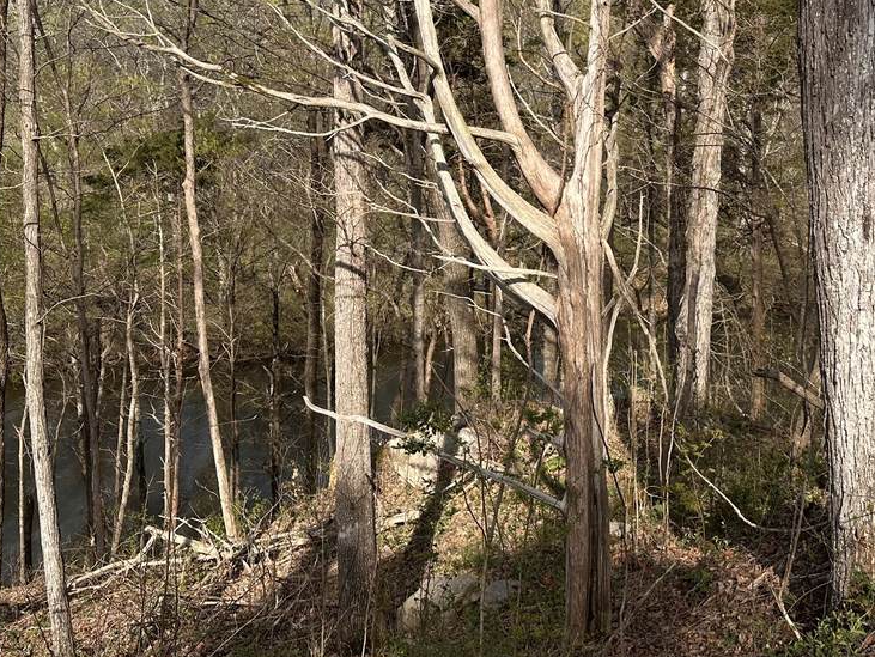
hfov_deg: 44.4
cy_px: 170
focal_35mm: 42
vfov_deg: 33.7
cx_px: 541
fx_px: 1062
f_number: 1.78
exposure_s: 1/3356
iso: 80
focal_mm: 6.86
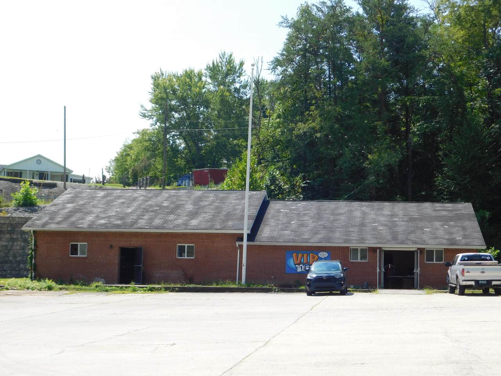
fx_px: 1028
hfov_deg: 27.4
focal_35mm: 71
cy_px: 188
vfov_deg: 20.7
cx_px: 250
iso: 125
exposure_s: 1/500
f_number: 4.3
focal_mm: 12.6
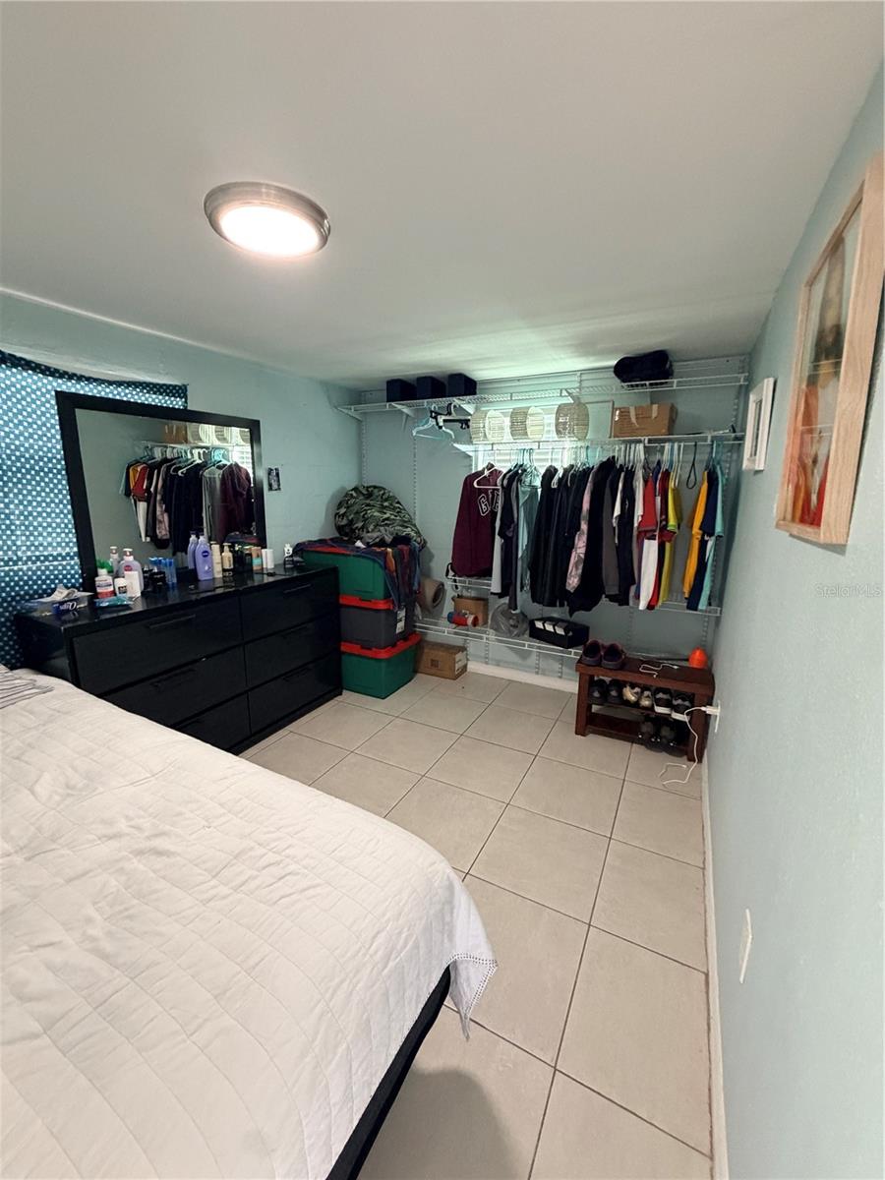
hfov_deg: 85.7
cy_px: 590
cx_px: 442
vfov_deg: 102.1
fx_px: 477
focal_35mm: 14
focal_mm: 2.22
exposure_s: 1/60
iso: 500
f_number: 2.2
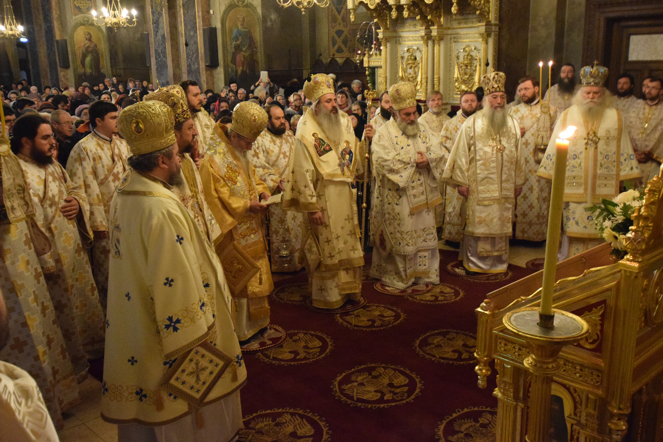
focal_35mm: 36
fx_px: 663
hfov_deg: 53.1
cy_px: 221
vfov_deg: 36.9
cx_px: 332
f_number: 4.5
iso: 6400
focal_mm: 24
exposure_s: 1/40
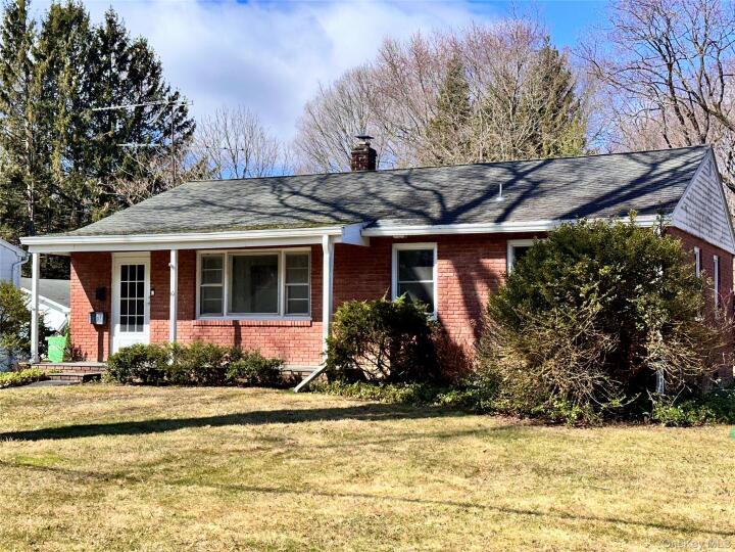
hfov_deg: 39.7
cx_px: 368
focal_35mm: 48
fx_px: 1019
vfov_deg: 30.3
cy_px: 276
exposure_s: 1/4016
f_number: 1.78
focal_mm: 6.86
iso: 40
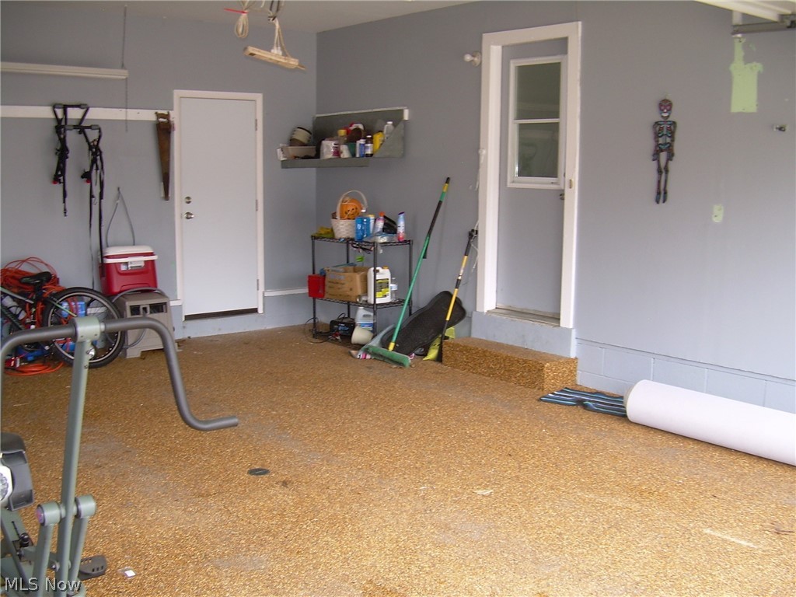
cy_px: 298
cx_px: 398
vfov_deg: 37.7
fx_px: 874
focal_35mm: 38
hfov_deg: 49.0
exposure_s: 1/30
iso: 50
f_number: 2.8
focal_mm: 6.3
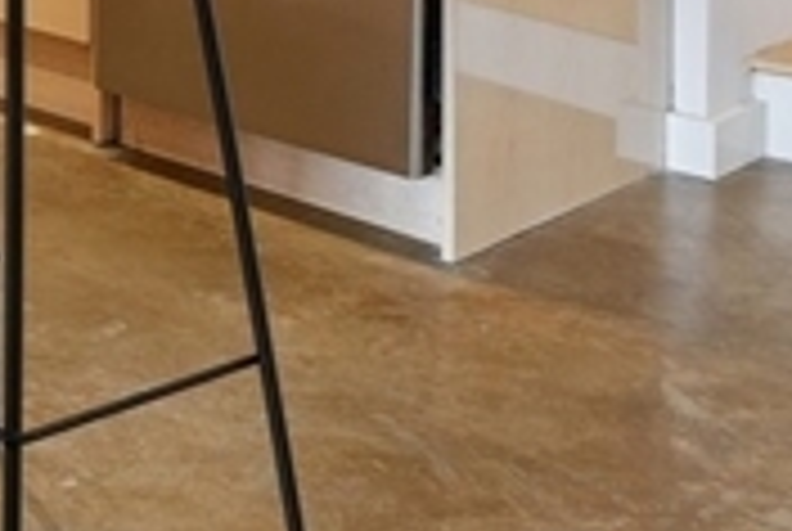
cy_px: -524
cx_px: -324
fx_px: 2049
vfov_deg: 12.9
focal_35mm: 93
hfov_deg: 19.6
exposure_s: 1/6
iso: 400
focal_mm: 16
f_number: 8
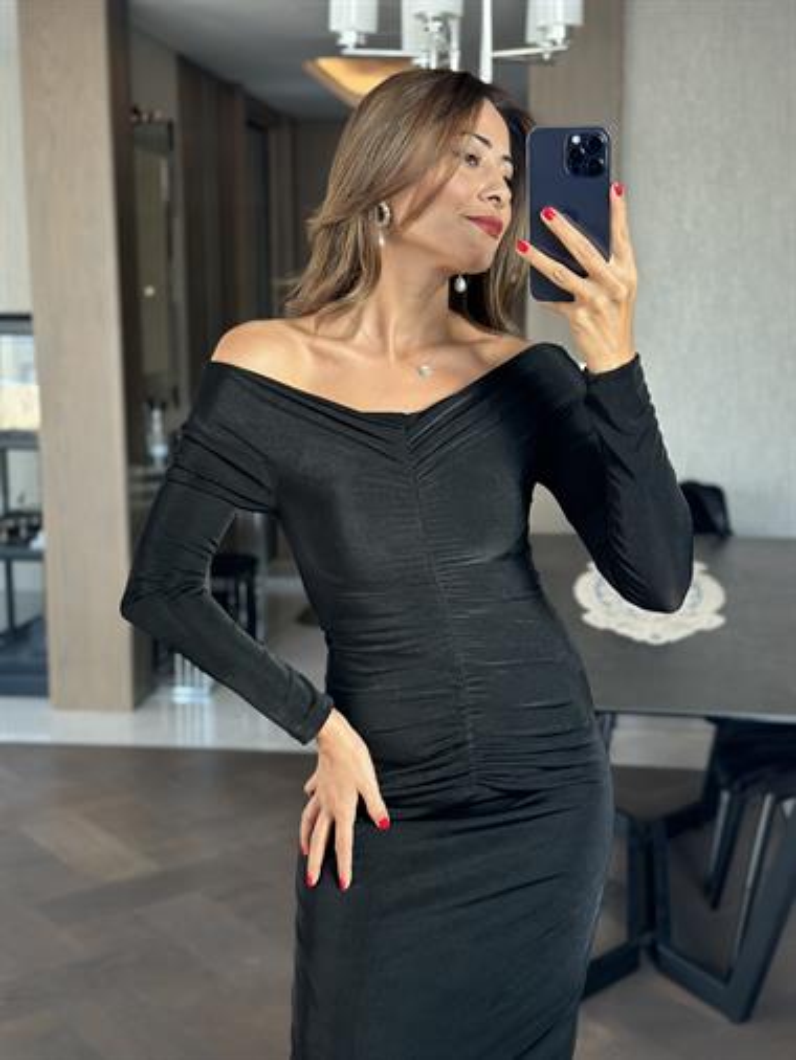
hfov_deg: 30.3
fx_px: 1470
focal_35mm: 48
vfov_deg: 39.6
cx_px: 398
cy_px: 530
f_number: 1.78
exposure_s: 1/60
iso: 125
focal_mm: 6.86
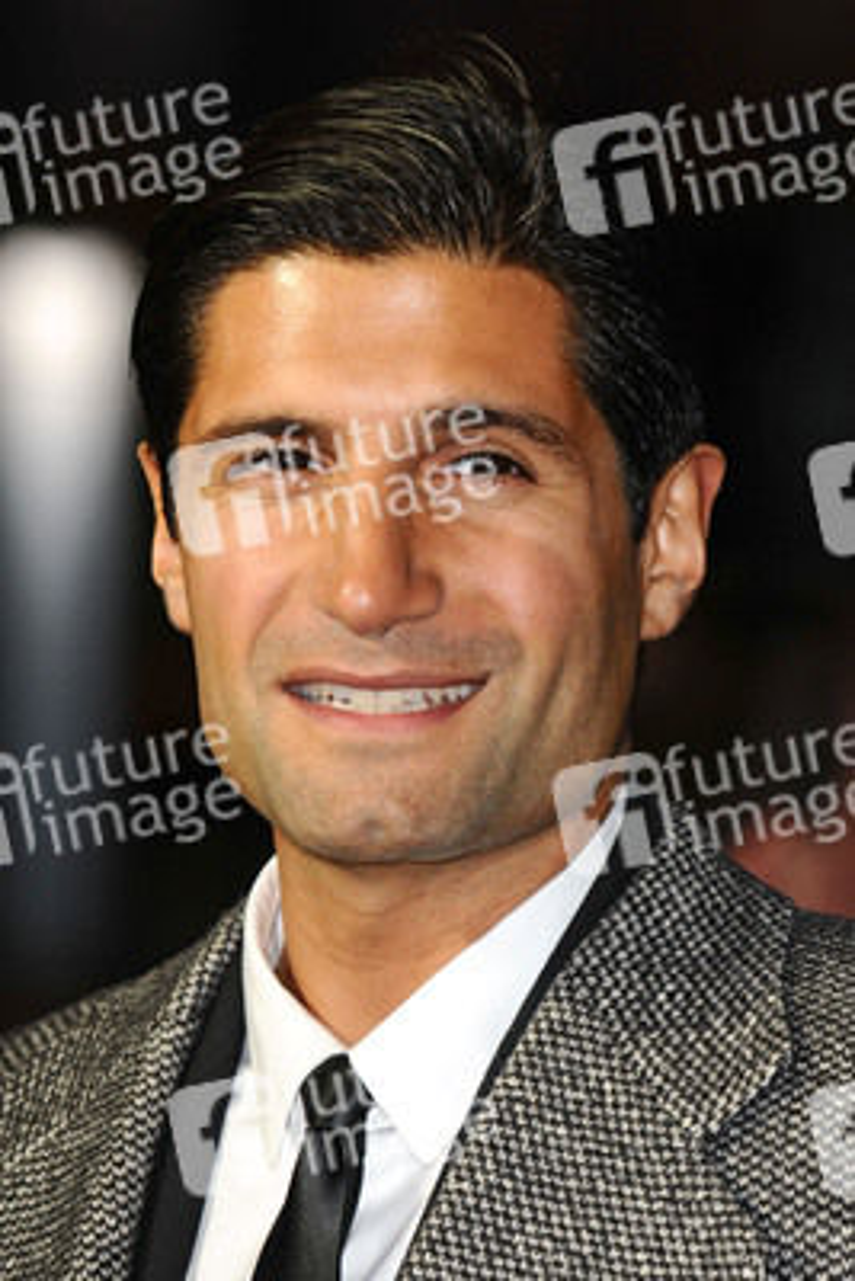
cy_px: 640
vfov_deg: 8.3
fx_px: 8809
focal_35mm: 248
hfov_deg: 5.6
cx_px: 428
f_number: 4.5
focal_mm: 165
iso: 320
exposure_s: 1/200
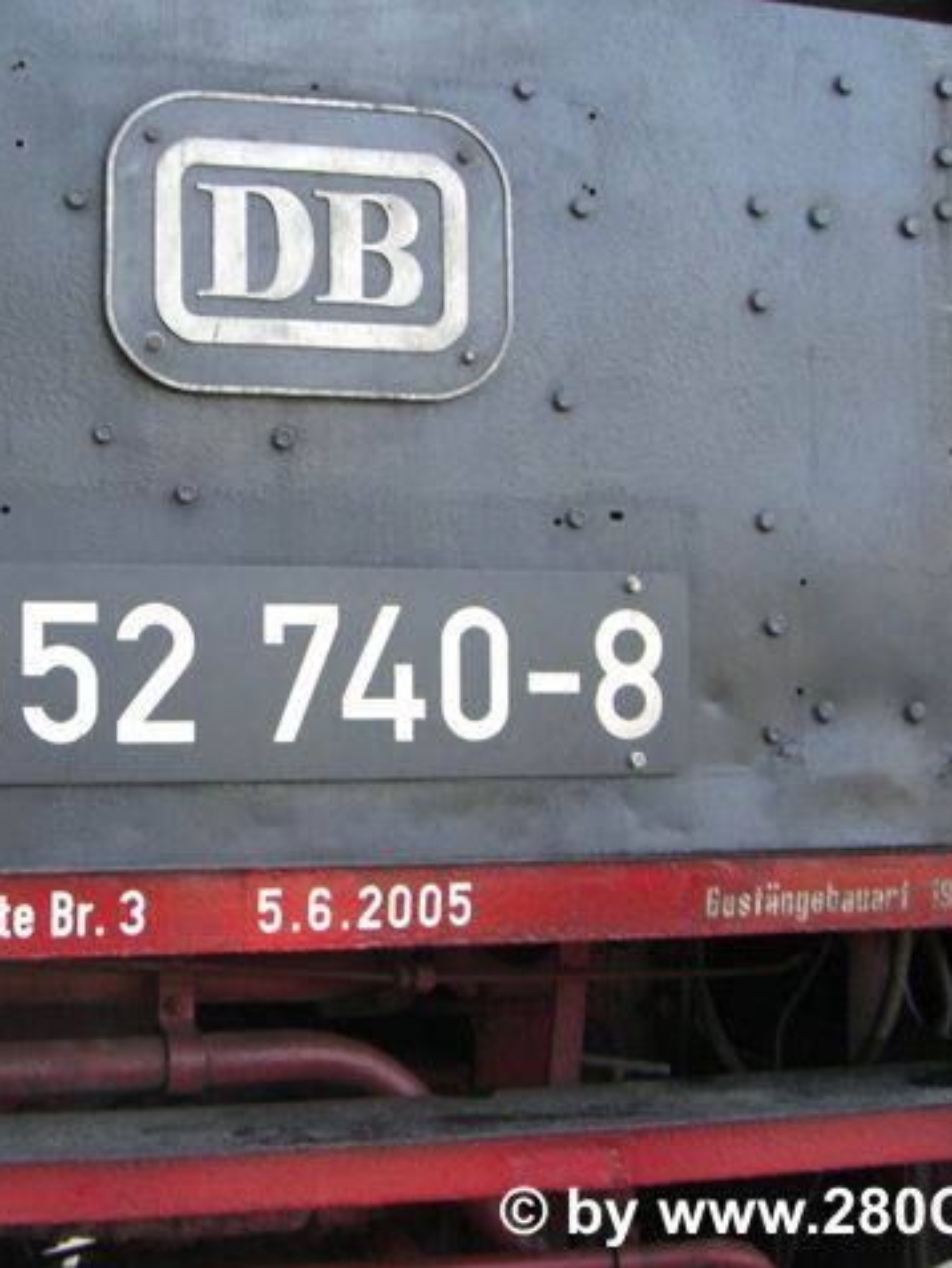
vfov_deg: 37.5
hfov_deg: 28.2
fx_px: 1869
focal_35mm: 51
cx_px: 245
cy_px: 635
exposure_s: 1/125
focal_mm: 6.2
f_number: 2.7
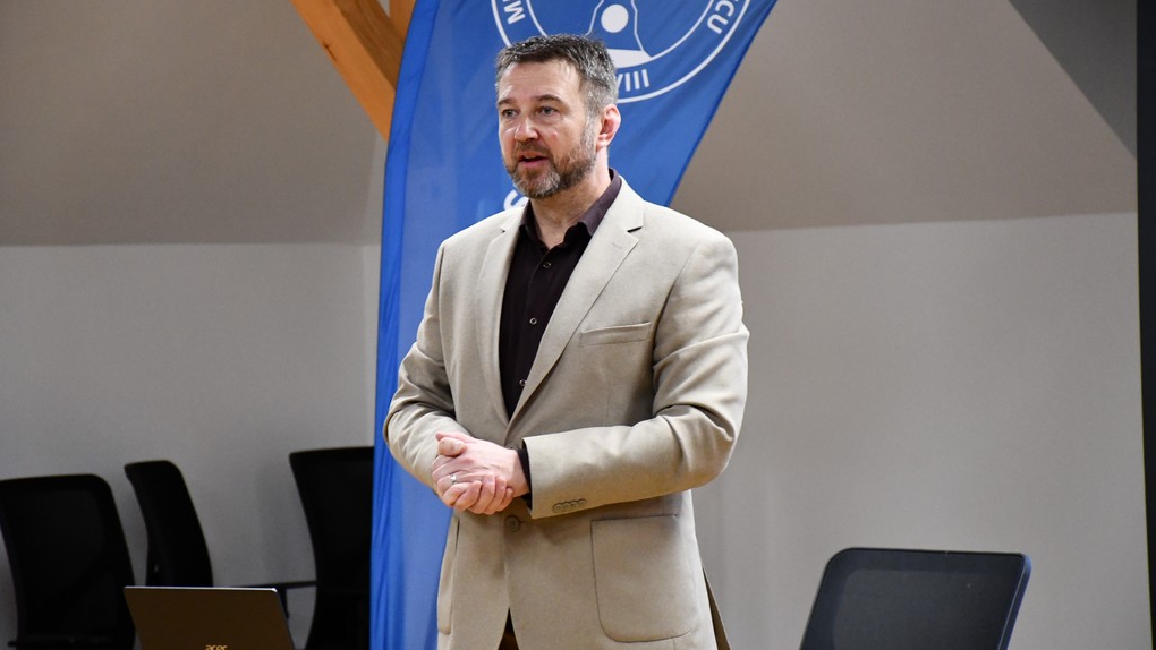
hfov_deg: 15.1
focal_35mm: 142
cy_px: 333
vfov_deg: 8.5
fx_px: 4353
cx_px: 578
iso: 4000
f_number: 5.3
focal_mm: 90
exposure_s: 1/125
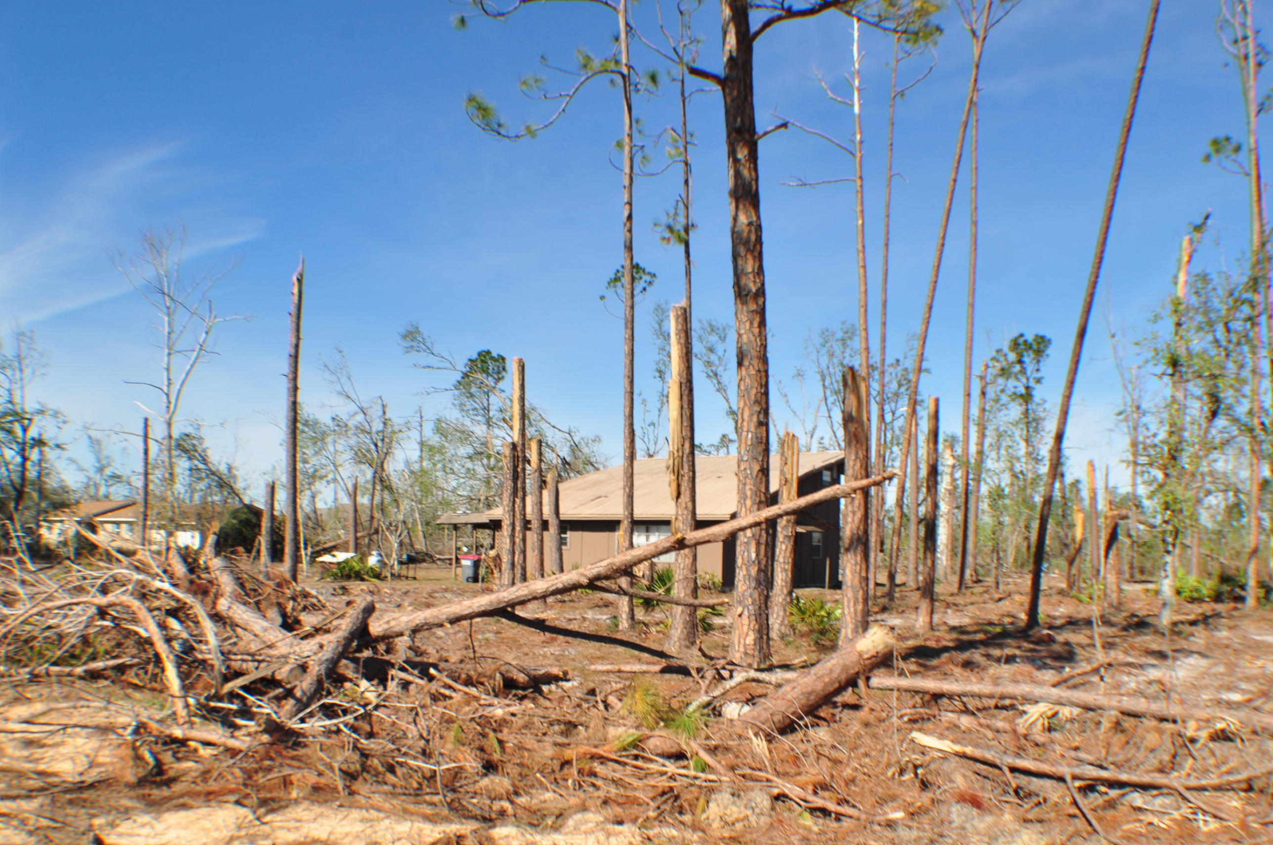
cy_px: 479
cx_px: 639
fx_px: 1236
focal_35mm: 35
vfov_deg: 37.7
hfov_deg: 54.5
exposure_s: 1/200
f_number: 14
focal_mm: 20
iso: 200
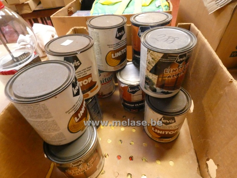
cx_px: 118
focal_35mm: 20
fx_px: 137
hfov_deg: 81.7
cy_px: 89
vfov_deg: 66.0
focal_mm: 3.6
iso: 1600
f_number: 8
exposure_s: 1/8
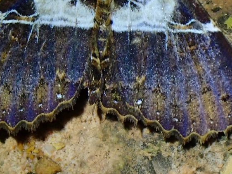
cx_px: 107
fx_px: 1360
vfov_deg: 7.3
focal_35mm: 203
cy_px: 17
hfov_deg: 9.8
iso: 200
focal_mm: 18
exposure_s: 1/200
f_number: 6.3
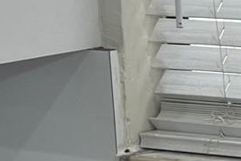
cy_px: 146
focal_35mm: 204
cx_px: 566
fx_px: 1366
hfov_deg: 9.1
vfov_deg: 6.7
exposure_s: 1/120
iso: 50
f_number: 1.5
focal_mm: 5.7
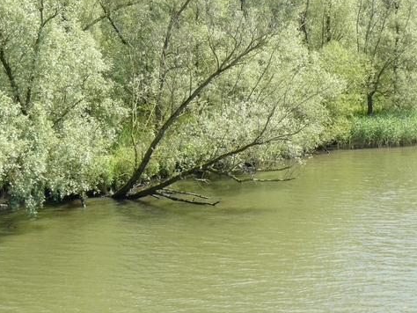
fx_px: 1037
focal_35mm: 86
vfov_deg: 17.2
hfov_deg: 22.7
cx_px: 218
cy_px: 131
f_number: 5.6
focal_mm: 11.4
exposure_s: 1/320
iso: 200
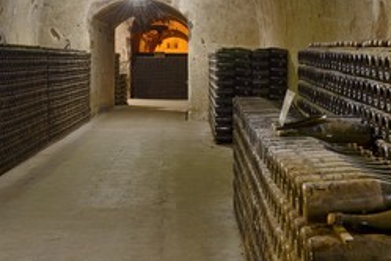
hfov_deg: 26.5
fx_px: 825
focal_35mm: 76
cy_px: 86
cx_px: 254
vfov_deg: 17.9
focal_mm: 45
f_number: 10
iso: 400
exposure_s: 13
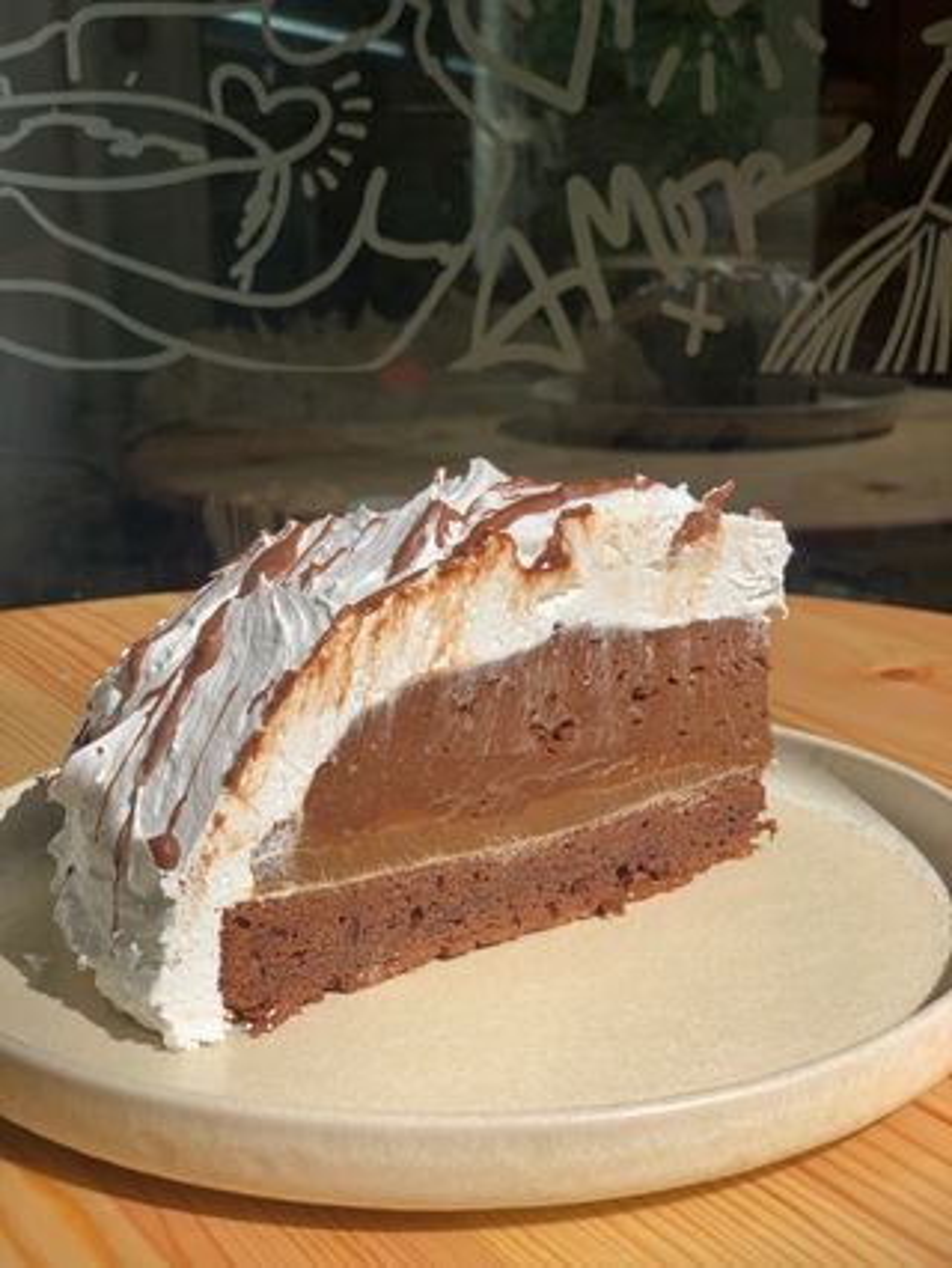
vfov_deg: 36.8
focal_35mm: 52
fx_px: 1905
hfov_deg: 28.1
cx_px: 476
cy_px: 634
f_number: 2.4
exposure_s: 1/2083
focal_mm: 6
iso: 16
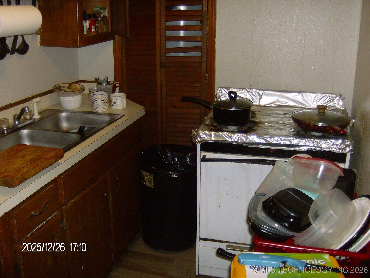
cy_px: 139
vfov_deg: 39.7
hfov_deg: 51.3
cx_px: 185
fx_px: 385
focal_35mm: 36
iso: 200
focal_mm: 6
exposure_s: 1/60
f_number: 2.8
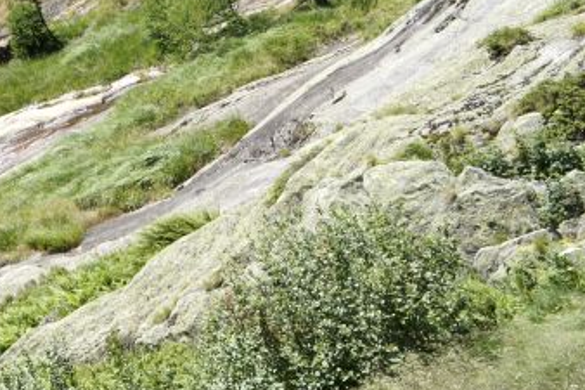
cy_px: 305
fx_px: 1903
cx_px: -66
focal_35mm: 117
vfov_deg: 11.6
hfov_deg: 16.9
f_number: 8
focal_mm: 33
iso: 200
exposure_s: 1/200
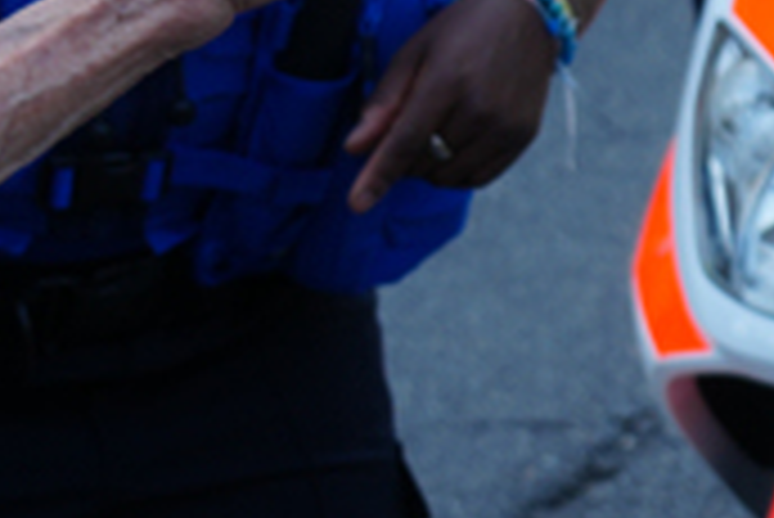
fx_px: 4648
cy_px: -405
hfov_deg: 8.0
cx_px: 2403
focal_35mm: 216
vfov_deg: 6.2
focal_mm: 31
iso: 100
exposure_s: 1/200
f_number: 4.5
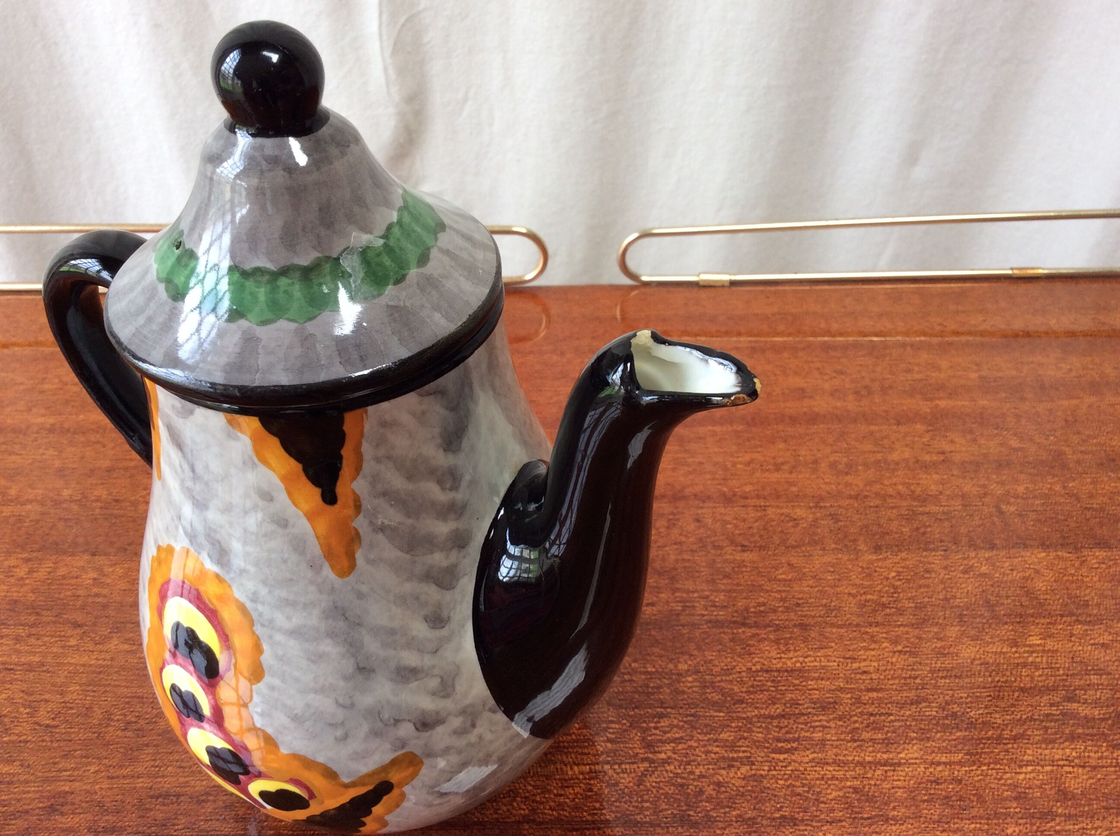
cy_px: 418
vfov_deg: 44.1
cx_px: 560
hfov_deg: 56.9
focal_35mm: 32
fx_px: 1034
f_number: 2.4
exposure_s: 1/100
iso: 40
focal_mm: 3.3
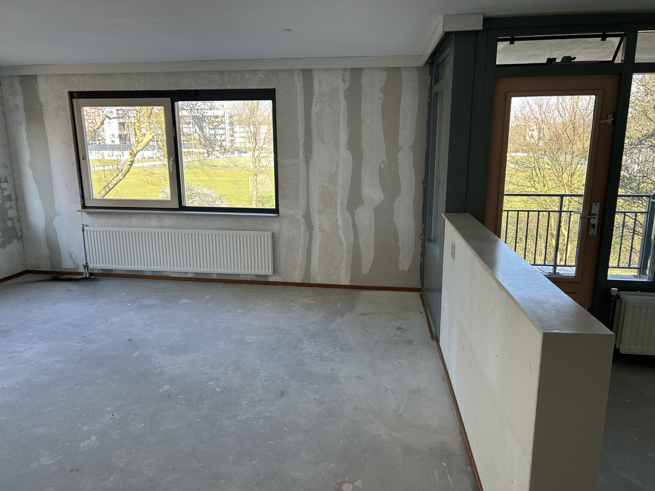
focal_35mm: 26
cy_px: 246
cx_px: 328
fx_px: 492
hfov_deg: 67.3
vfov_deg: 53.1
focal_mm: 5.7
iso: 40
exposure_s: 1/221
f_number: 1.5
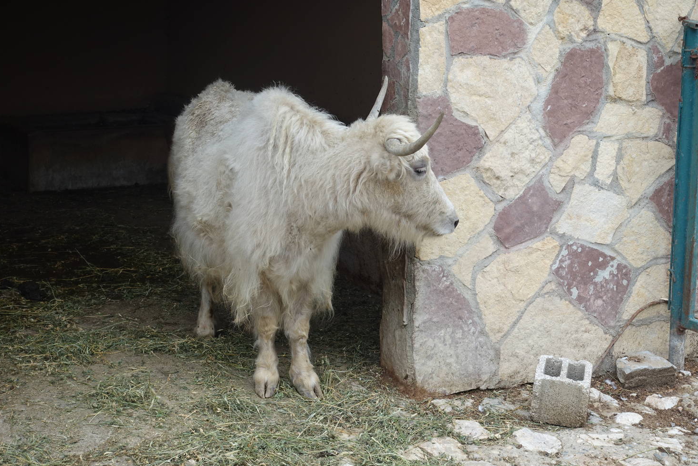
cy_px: 235
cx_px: 370
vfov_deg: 19.5
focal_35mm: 70
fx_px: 1357
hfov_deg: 28.8
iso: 125
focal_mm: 23.34
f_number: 4
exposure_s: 1/125
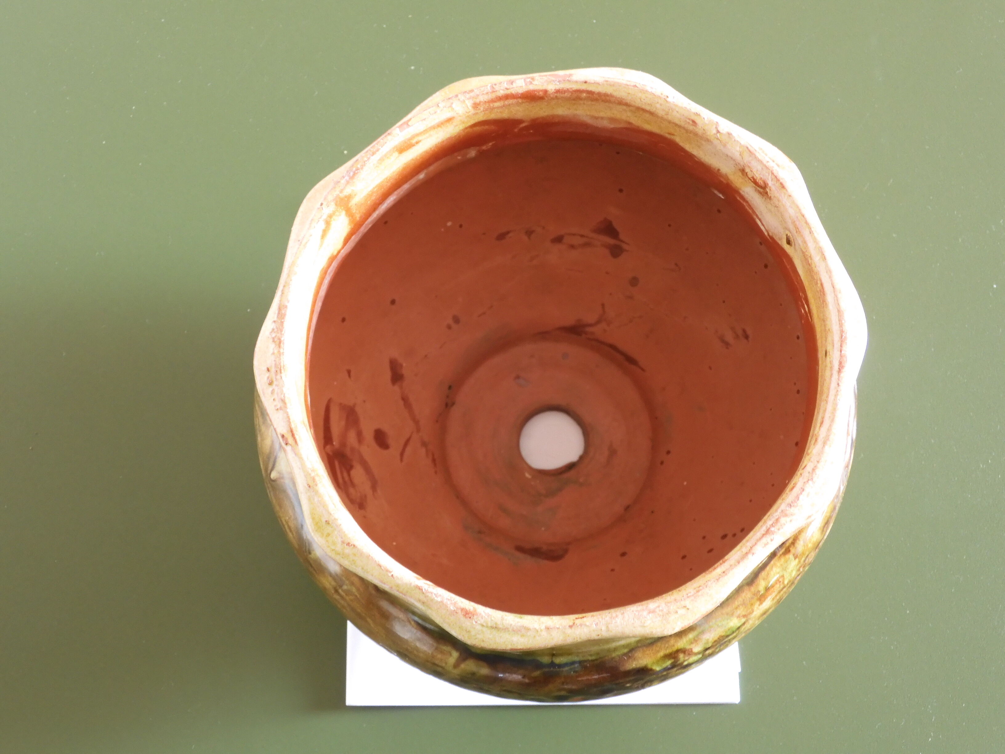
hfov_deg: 42.1
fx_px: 1306
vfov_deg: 32.2
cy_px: 377
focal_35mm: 45
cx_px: 502
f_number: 4
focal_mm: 8
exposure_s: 1/13
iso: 400
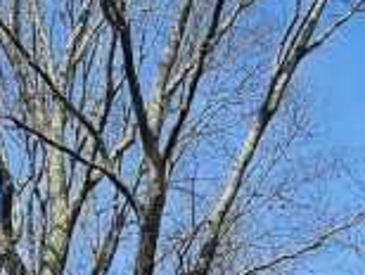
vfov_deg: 7.1
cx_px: 294
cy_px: 941
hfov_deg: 11.0
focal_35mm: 179
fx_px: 1890
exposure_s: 1/1350
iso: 25
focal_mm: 5.4
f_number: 1.8
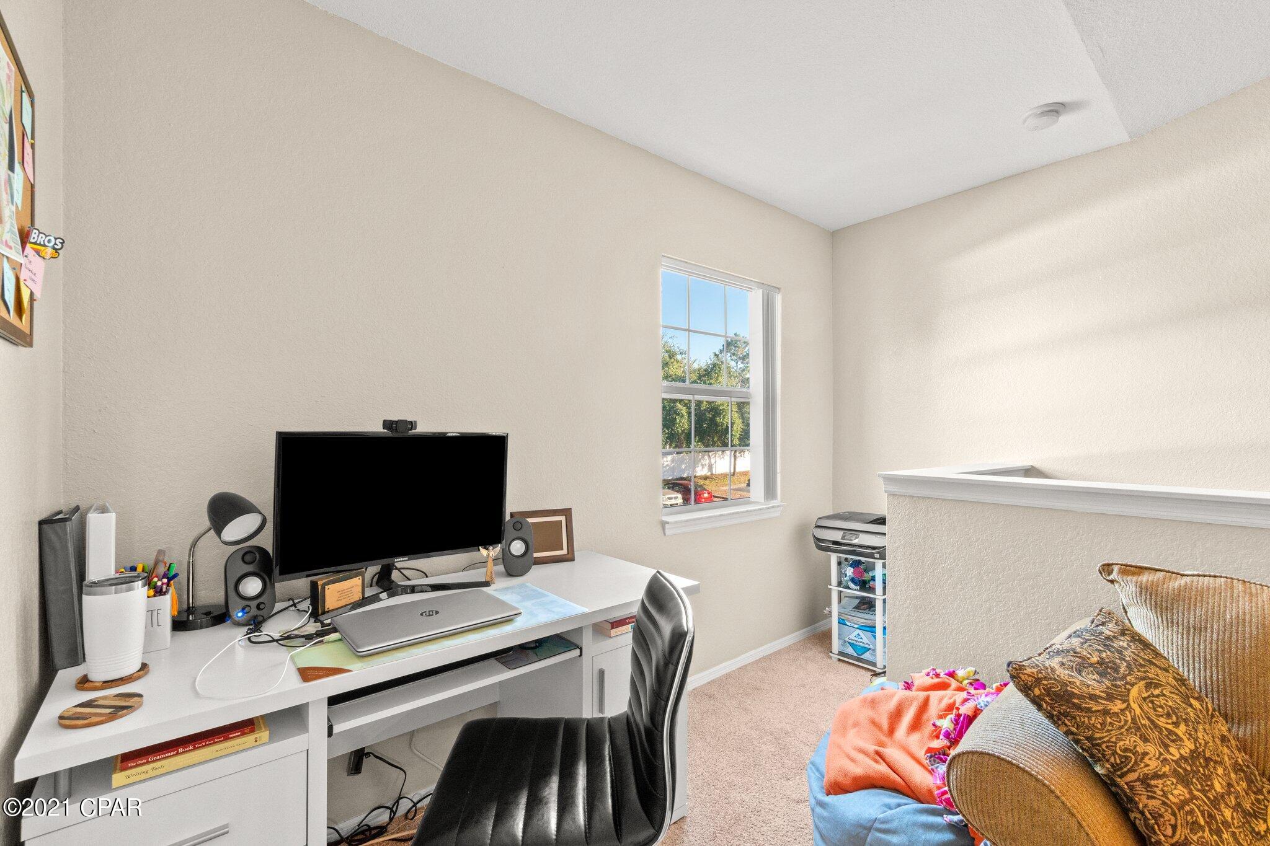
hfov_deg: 100.4
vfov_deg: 77.3
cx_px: 635
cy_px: 423
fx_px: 529
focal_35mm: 15
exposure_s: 1/2
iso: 800
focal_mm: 10
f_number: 8
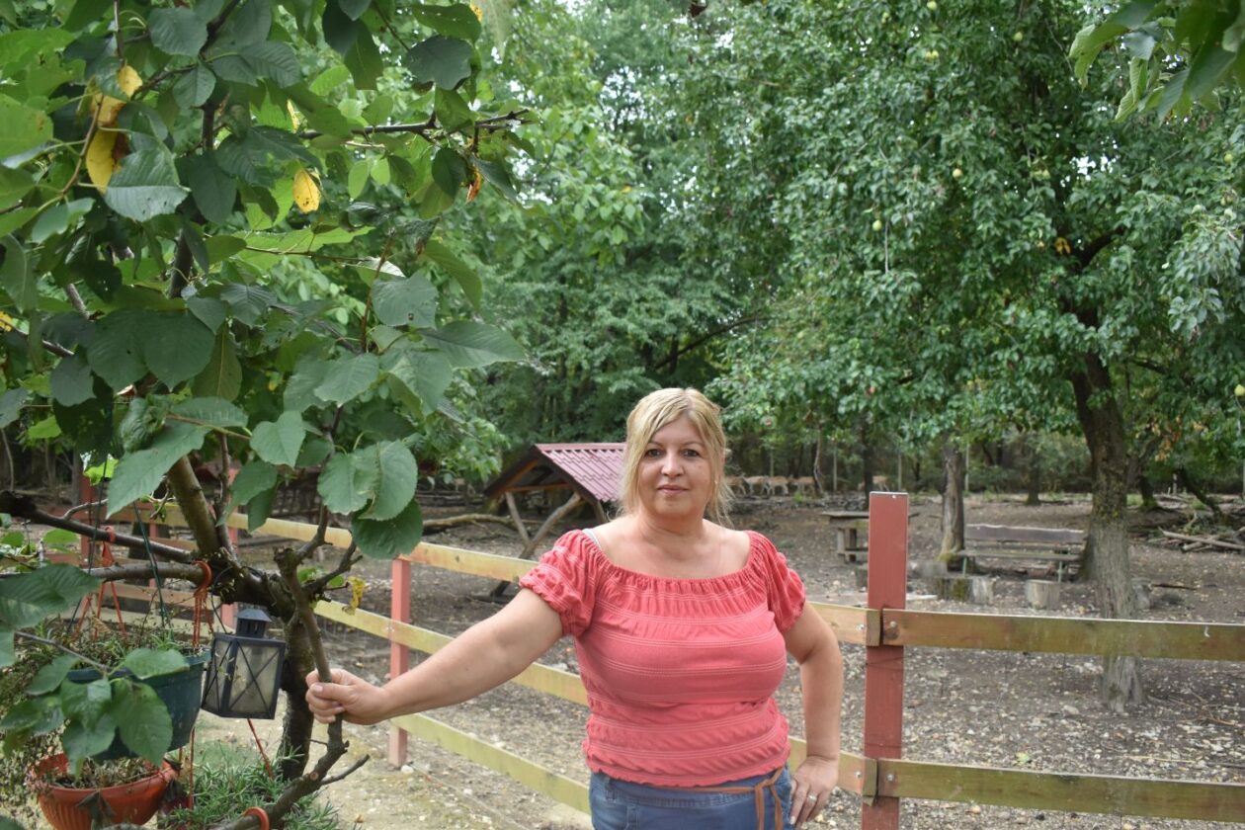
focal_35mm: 32
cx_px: 622
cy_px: 415
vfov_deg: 41.7
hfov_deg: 59.5
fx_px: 1089
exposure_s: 1/400
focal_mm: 21
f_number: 5
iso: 800
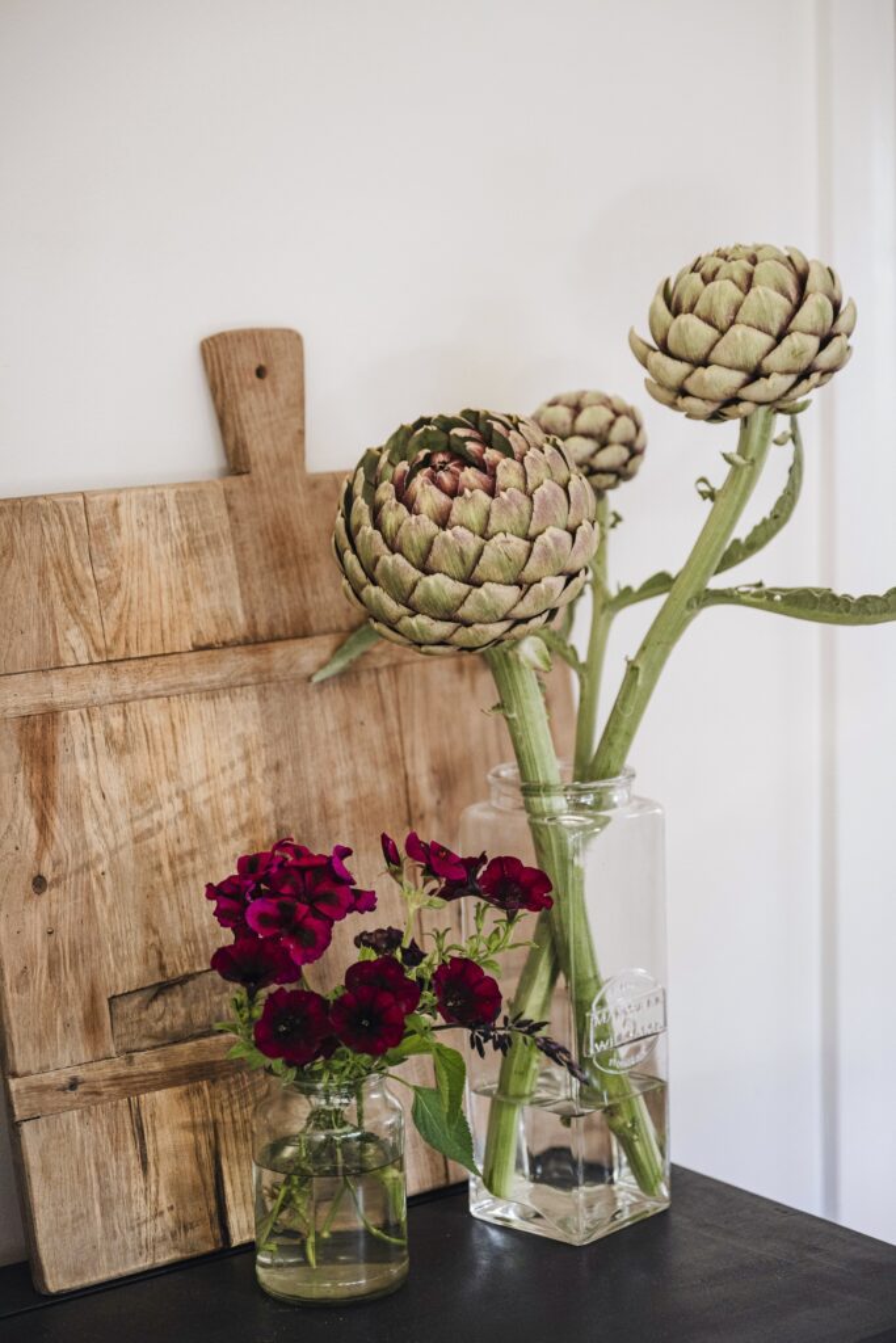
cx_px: 448
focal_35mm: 70
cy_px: 672
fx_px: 2612
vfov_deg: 28.8
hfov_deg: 19.5
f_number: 2.8
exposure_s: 1/60
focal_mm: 70
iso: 400
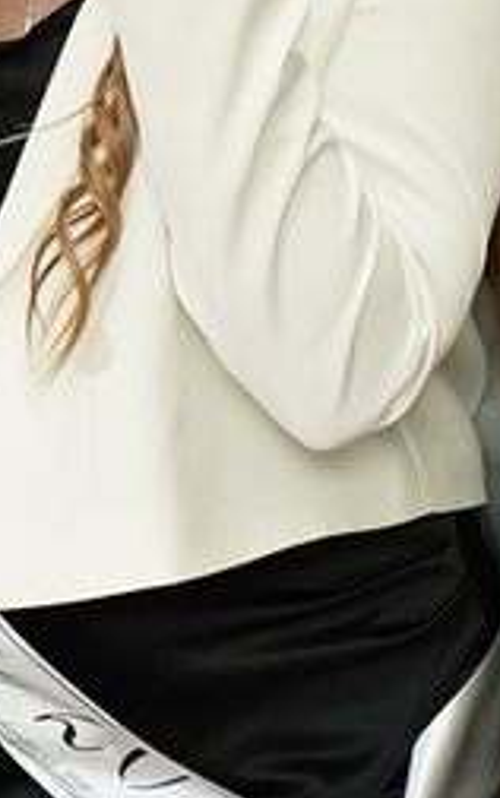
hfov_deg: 3.4
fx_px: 8310
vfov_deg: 5.5
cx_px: 886
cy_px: 431
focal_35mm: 382
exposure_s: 1/160
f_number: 2.8
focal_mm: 37
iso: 320
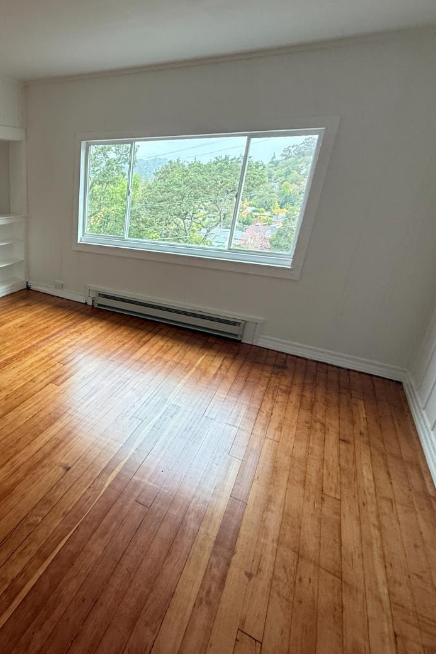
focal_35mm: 21
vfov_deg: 81.2
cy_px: 318
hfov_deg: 52.1
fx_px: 382
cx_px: 41
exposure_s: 1/99
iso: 200
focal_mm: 2.22
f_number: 2.2
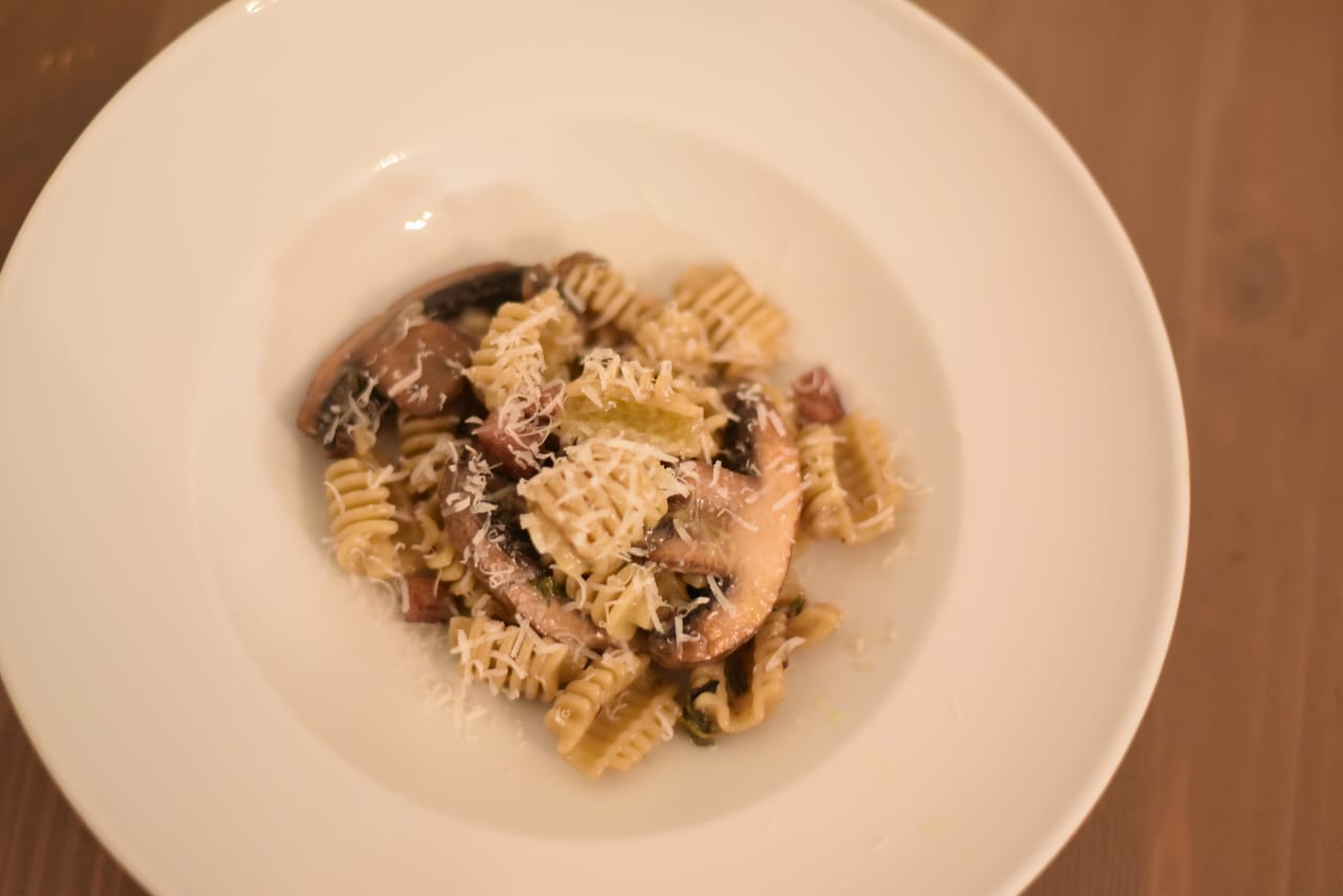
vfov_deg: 27.0
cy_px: 448
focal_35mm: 50
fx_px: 1866
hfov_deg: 39.6
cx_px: 672
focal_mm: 50
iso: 3200
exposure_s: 1/60
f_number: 1.8
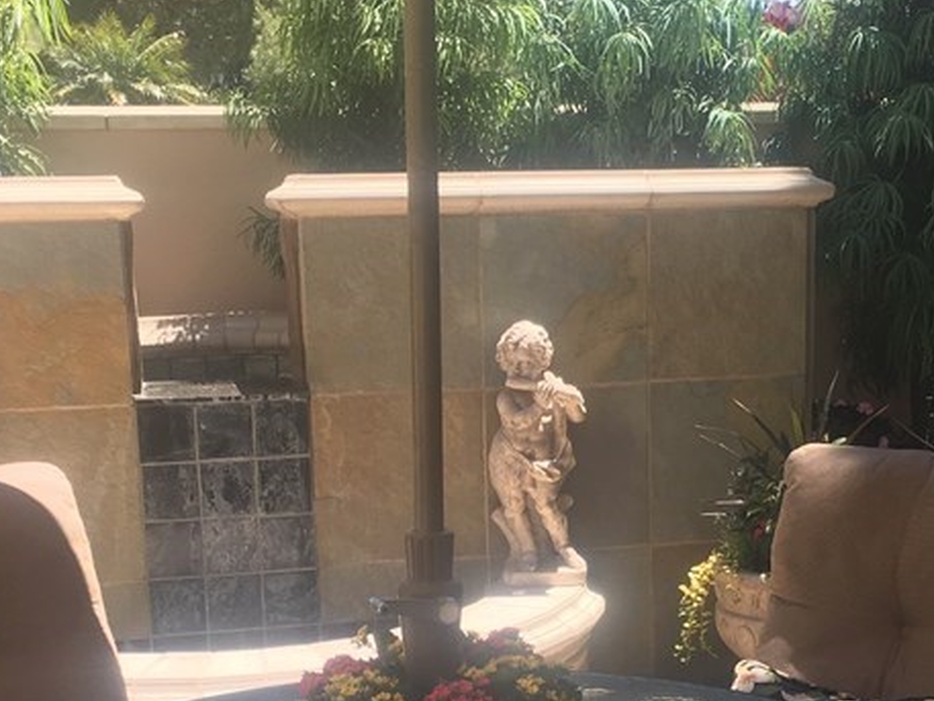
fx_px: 1754
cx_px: 627
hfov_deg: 29.6
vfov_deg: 22.3
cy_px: 562
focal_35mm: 65
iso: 25
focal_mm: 4.15
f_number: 2.2
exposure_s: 1/409
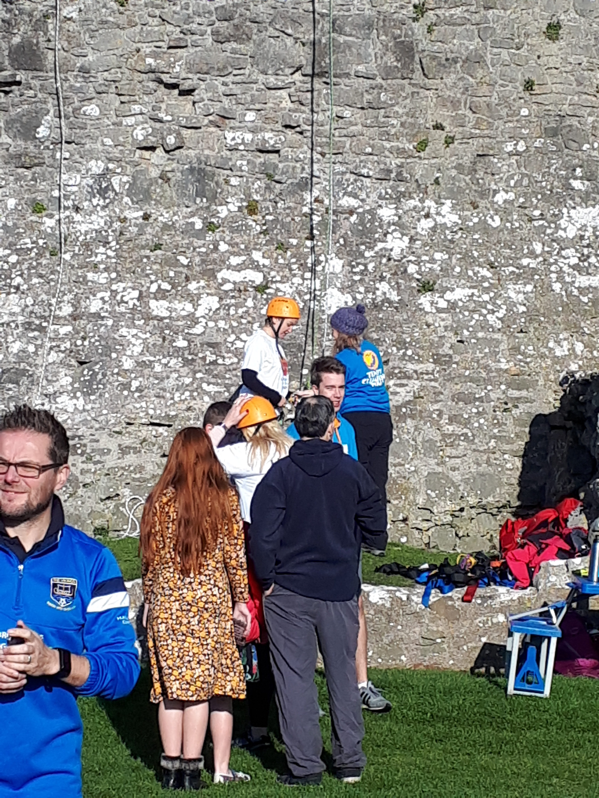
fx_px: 623
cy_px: 399
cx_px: 300
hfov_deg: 51.4
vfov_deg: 65.3
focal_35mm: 27
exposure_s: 1/1757
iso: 40
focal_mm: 3.6
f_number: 1.9
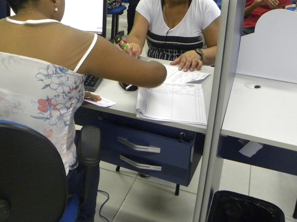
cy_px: 34
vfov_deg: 31.1
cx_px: 53
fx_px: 386
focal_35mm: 45
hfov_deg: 40.1
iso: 400
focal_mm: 4.6
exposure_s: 1/61.2
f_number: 2.8
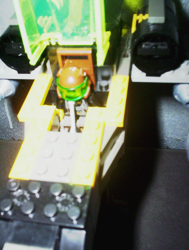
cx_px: 94
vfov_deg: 48.9
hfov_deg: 37.9
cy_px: 125
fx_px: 275
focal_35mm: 38
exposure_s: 1/60
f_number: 4.5
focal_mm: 4.99
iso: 140
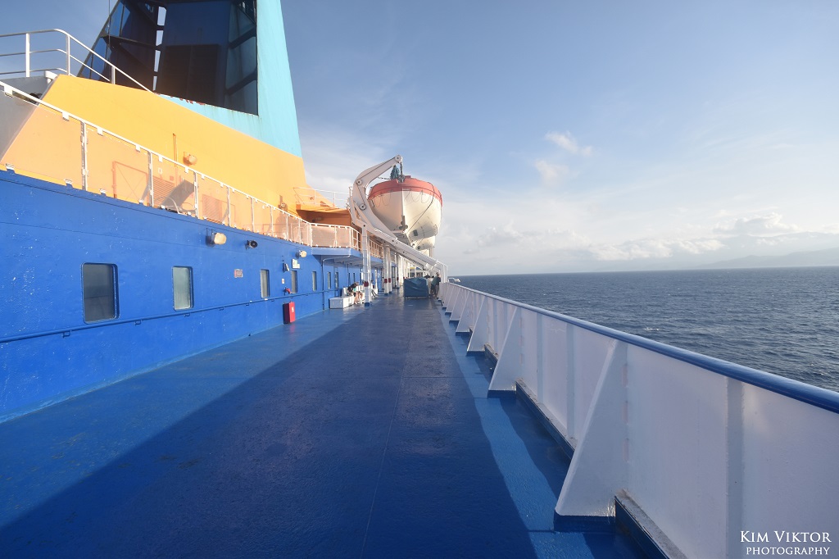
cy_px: 280
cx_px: 420
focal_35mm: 15
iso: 200
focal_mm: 10
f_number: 9
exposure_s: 1/320
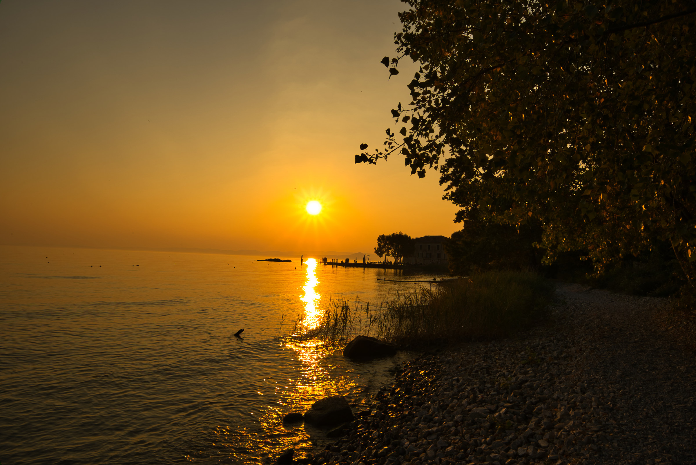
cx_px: 348
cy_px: 232
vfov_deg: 53.2
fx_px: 464
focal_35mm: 24
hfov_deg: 73.7
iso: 50
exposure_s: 1/40
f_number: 22
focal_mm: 24
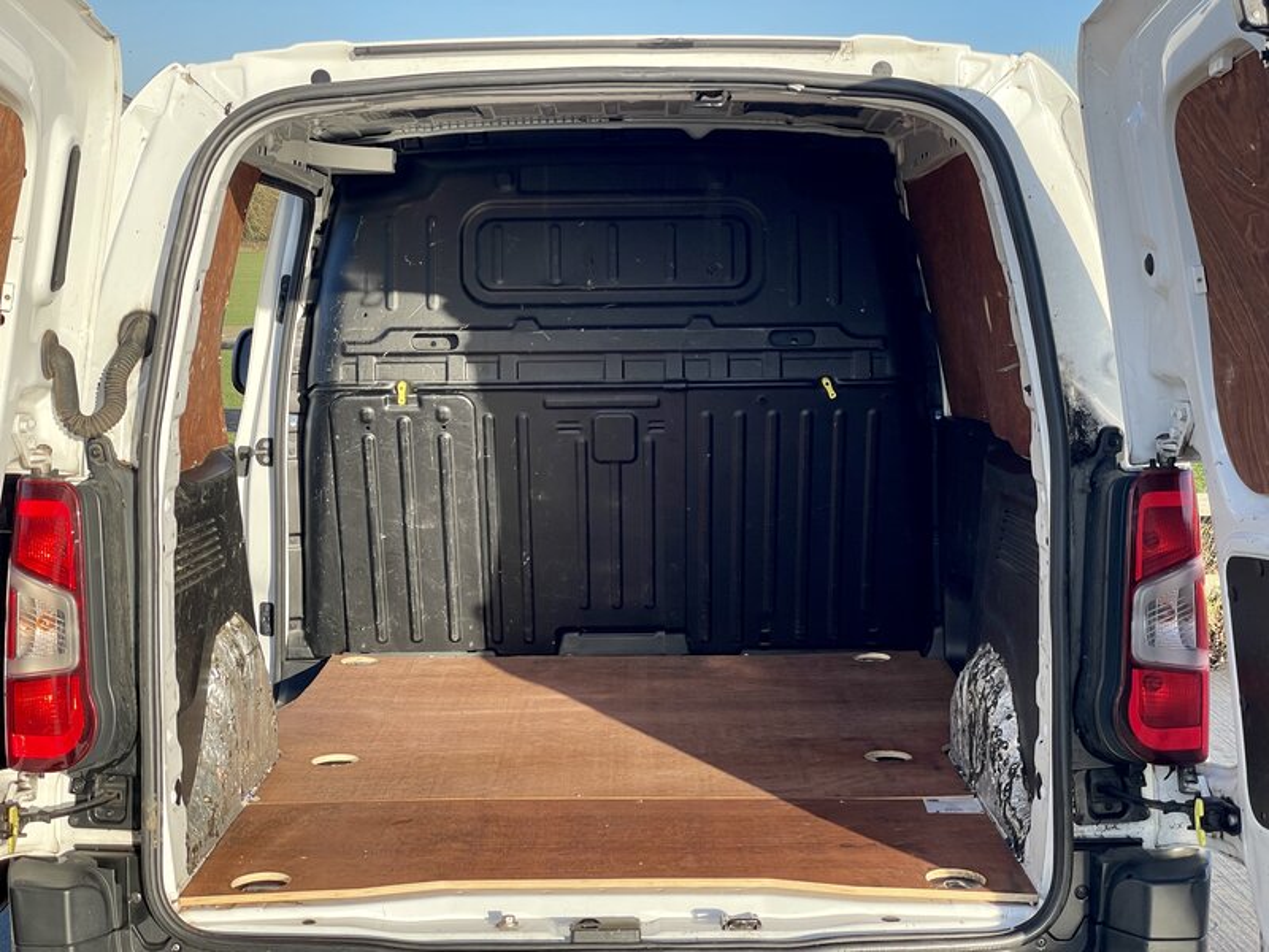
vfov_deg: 28.0
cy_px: 476
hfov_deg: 36.8
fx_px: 1906
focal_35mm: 52
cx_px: 634
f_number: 2
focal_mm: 6
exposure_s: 1/607
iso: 25
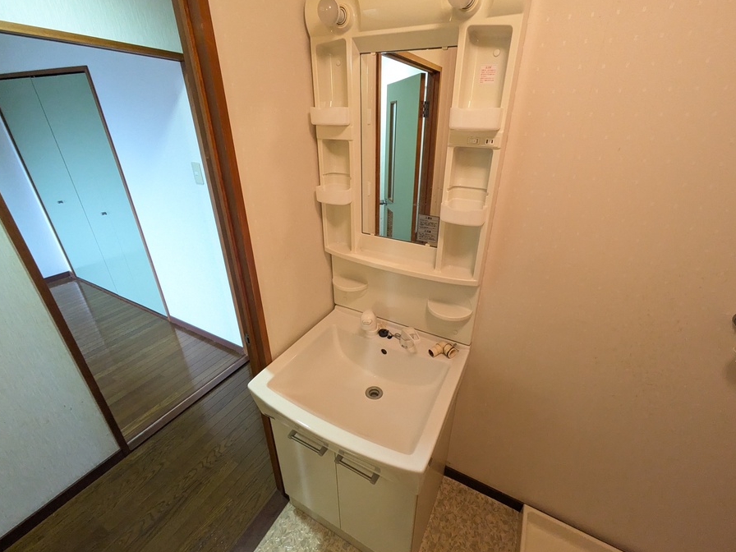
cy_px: 265
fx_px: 319
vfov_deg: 81.7
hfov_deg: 98.1
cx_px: 382
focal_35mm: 15
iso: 785
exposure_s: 1/40
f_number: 2.2
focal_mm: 1.83
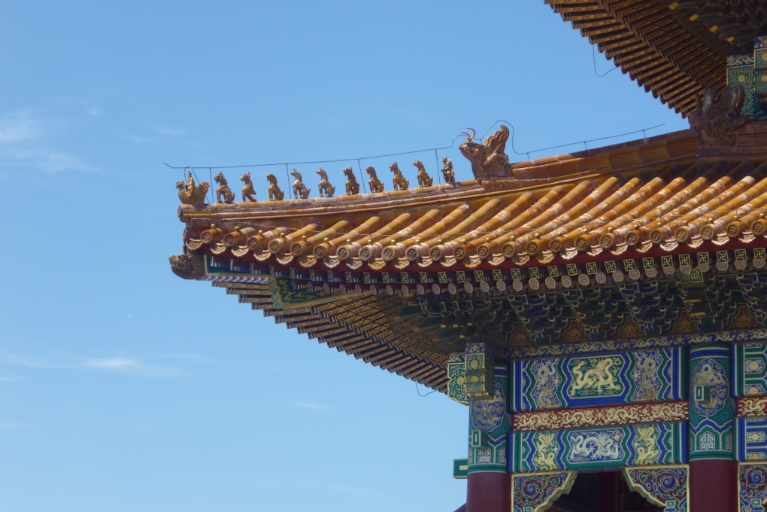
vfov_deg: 11.7
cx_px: 384
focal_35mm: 117
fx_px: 2493
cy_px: 242
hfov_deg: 17.5
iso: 100
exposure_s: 1/200
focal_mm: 20
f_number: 6.5
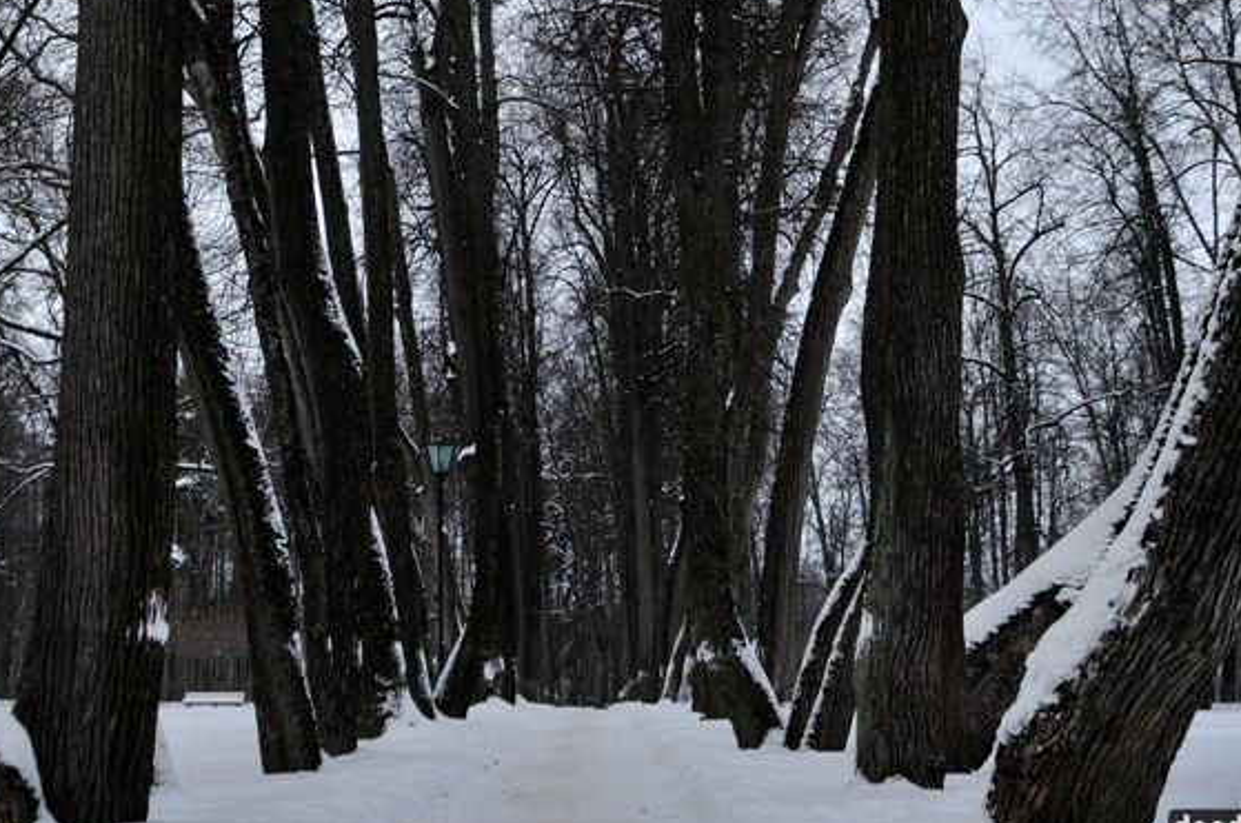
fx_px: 1996
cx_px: 577
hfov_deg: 34.5
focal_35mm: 58
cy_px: 221
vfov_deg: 23.1
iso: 320
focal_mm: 24
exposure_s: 1/400
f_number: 4.5
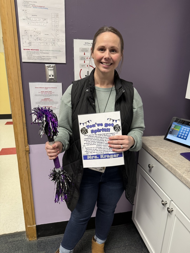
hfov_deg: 56.8
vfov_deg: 71.6
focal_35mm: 24
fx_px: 176
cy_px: 126
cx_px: 95
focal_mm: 6.76
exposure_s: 1/75
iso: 200
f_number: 1.78
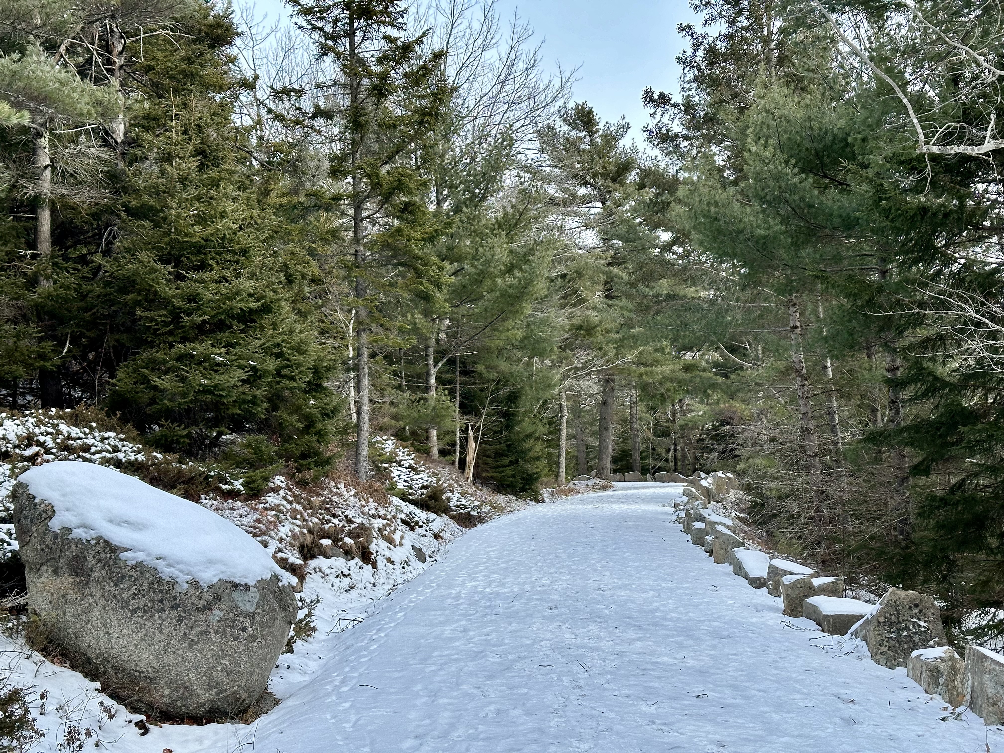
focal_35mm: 48
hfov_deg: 39.7
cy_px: 376
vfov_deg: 30.3
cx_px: 502
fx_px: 1392
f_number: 1.78
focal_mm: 6.86
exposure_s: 1/1258
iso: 64
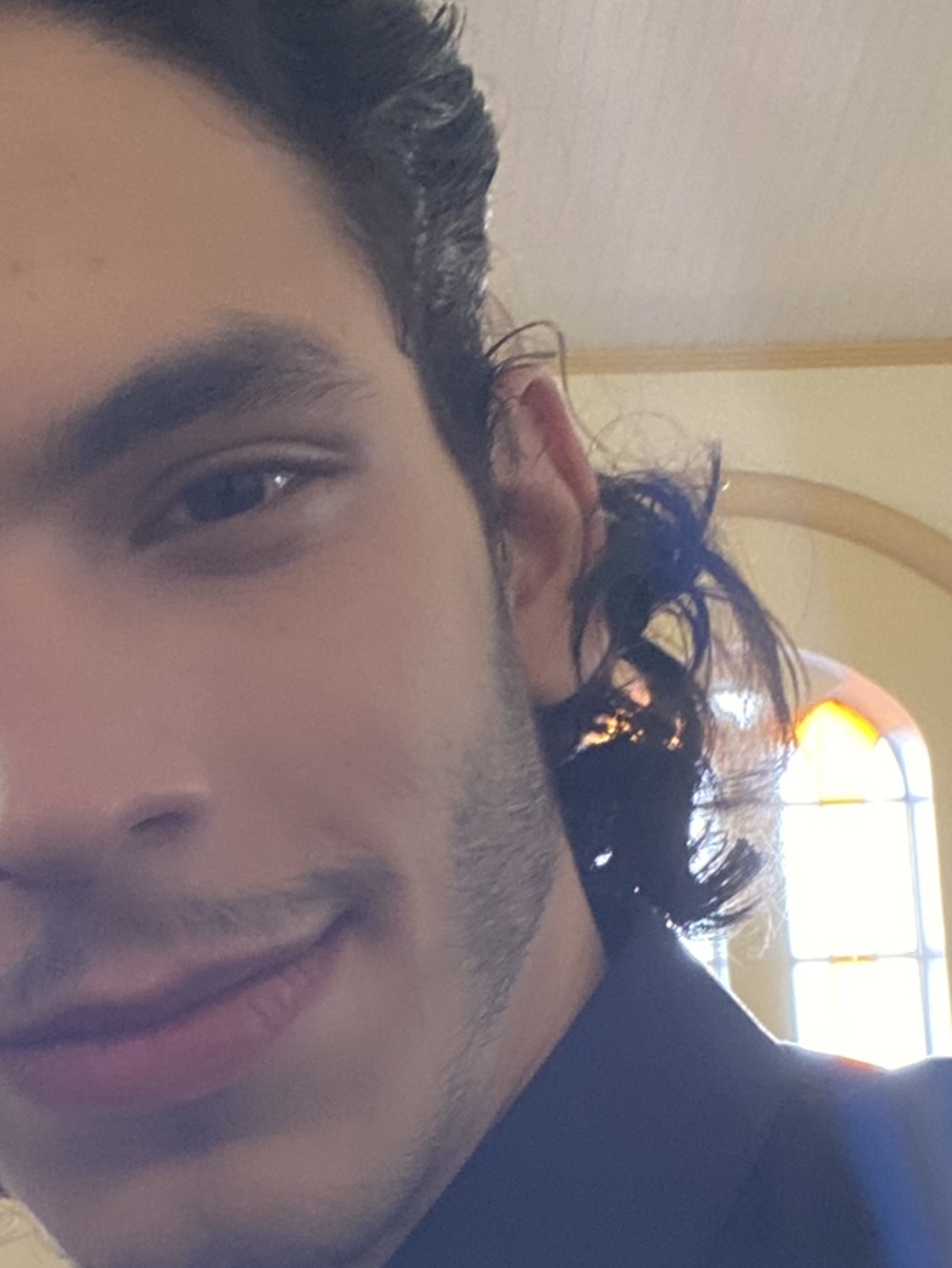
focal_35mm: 69
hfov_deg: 21.3
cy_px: 1009
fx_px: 2529
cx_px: 351
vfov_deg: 27.6
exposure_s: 1/40
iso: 250
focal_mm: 2.71
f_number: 2.2
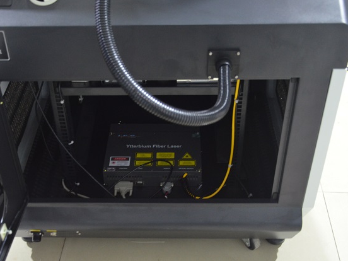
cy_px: 128
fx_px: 503
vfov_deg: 29.1
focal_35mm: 50
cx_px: 158
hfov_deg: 38.2
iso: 1600
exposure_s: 1/13
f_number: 4.2
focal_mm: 30
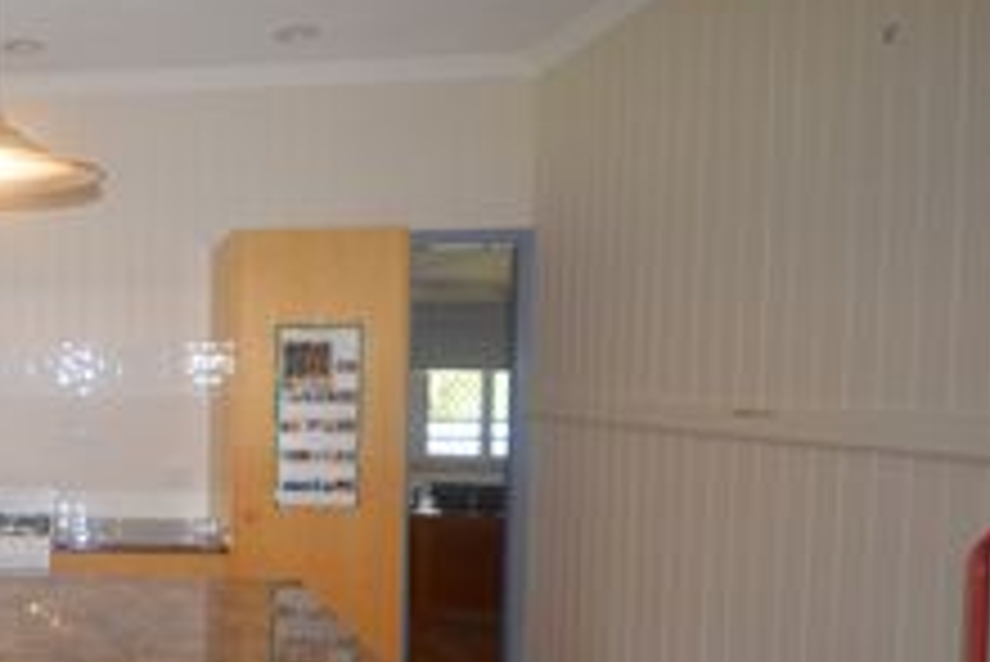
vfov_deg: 40.8
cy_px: 430
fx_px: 881
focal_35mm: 32
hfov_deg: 46.7
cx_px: -45
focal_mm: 10
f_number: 4
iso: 640
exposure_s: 1/60
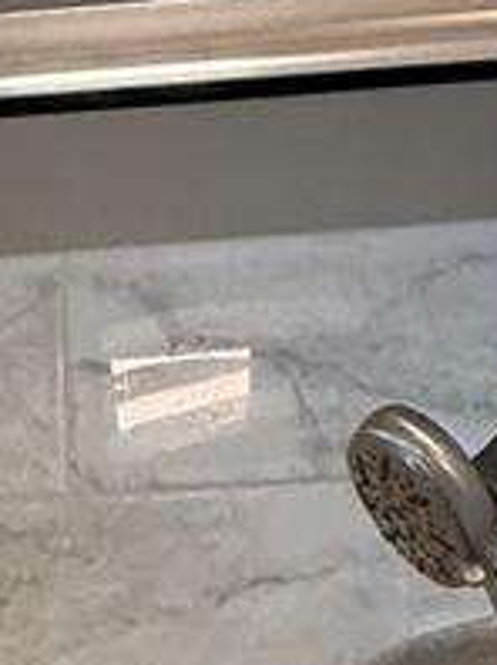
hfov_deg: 17.1
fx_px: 1631
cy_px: 1441
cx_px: 60
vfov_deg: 16.0
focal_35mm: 85
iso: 320
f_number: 2.2
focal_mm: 2.22
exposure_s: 1/120
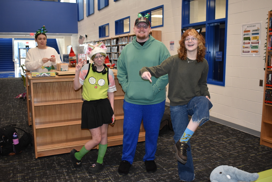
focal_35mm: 33
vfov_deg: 40.0
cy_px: 91
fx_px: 249
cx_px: 136
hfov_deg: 57.2
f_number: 3.8
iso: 1250
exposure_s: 1/125
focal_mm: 22
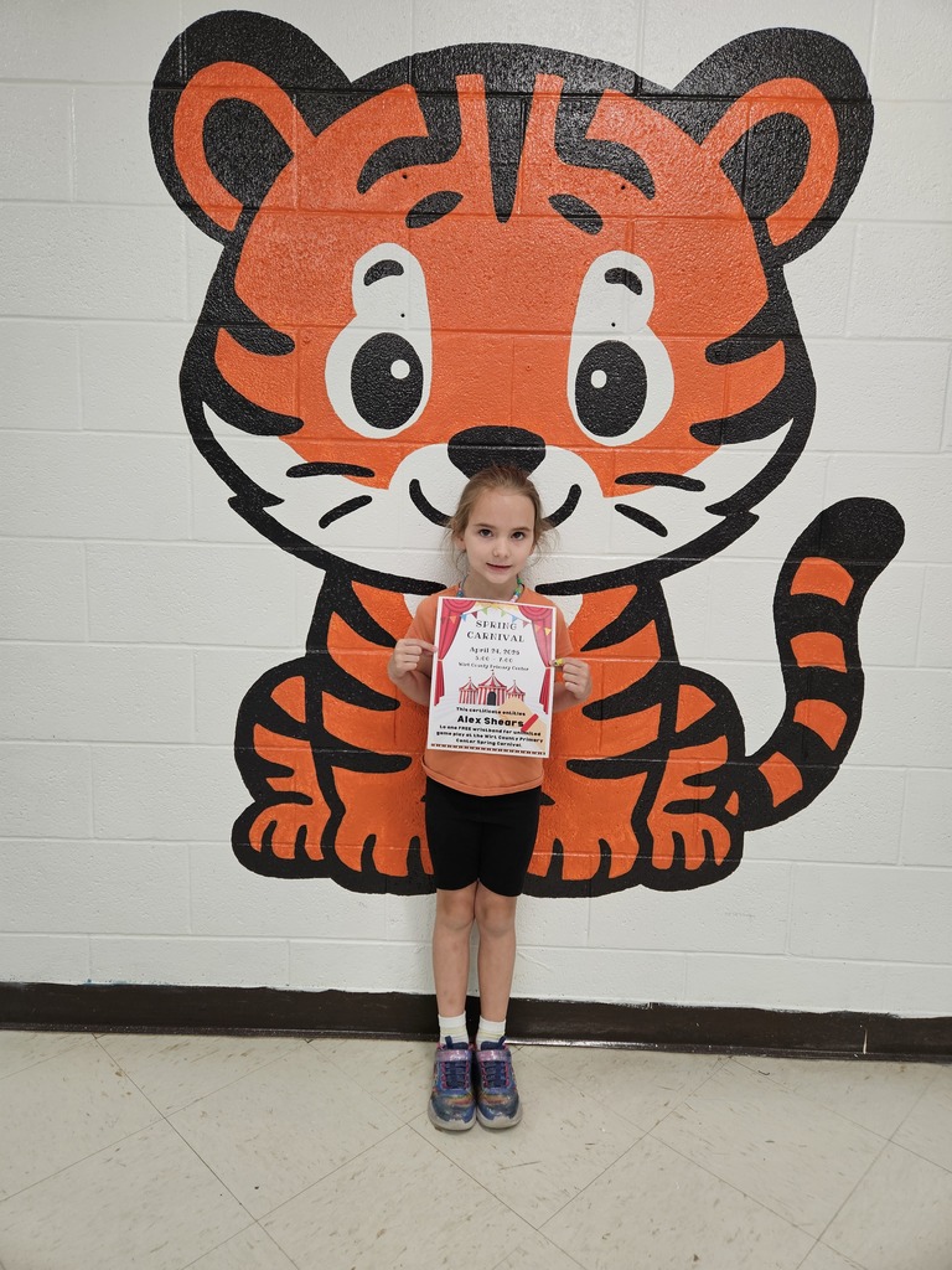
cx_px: 476
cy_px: 635
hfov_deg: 58.9
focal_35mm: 23
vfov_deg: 73.9
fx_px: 843
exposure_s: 1/120
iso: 125
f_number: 1.8
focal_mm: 5.4
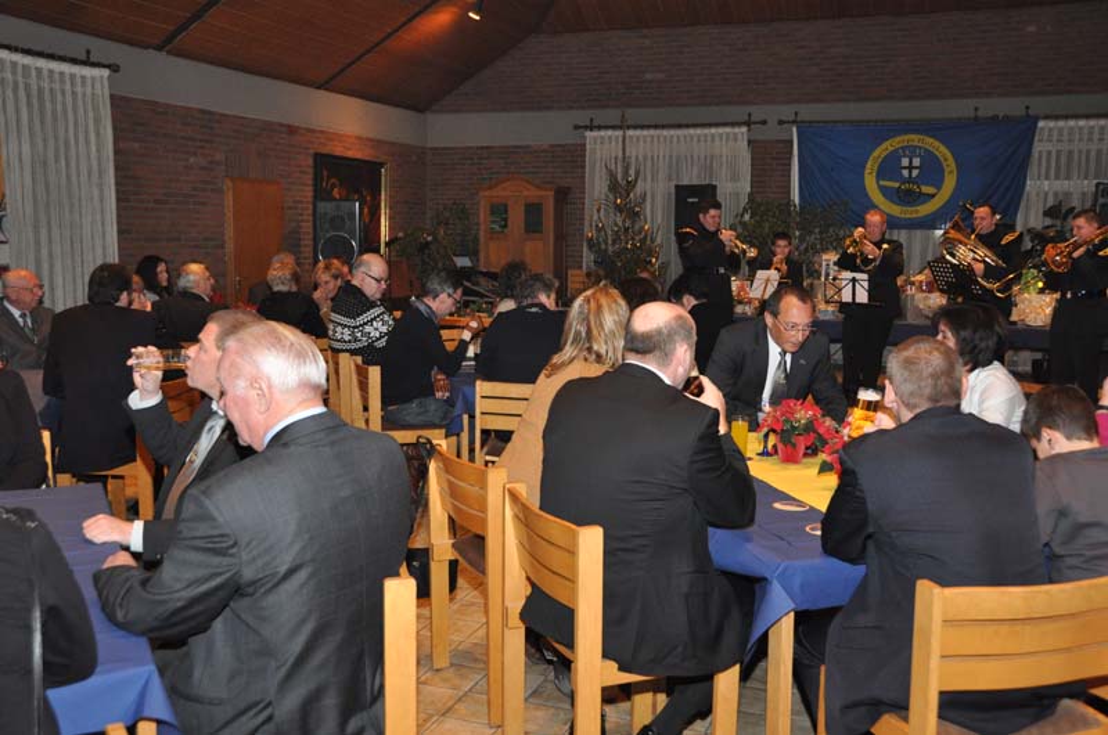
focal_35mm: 36
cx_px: 554
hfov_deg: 53.2
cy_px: 368
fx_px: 1106
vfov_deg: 36.8
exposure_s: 1/60
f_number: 4
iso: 1250
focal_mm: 24
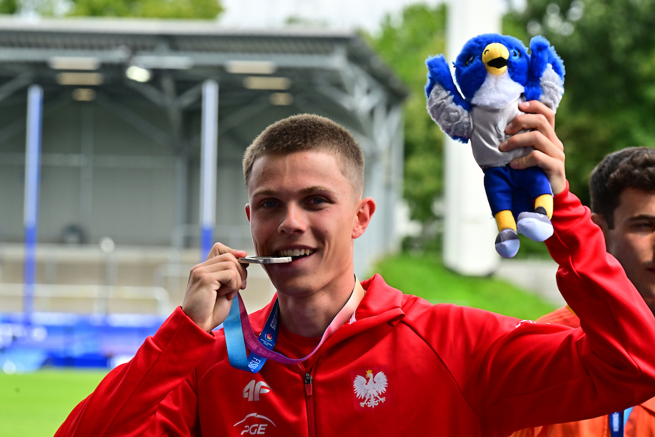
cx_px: 319
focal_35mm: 216
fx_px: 3930
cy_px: 221
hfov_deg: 9.5
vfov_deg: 6.4
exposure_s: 1/1000
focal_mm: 200
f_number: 10
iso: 1100
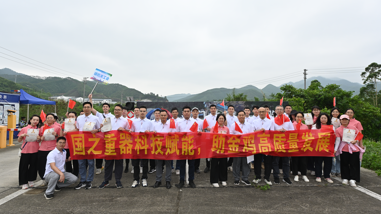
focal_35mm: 20
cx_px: 191
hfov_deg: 86.6
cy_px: 99
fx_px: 202
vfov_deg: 55.8
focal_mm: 19
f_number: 5
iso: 250
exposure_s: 1/200
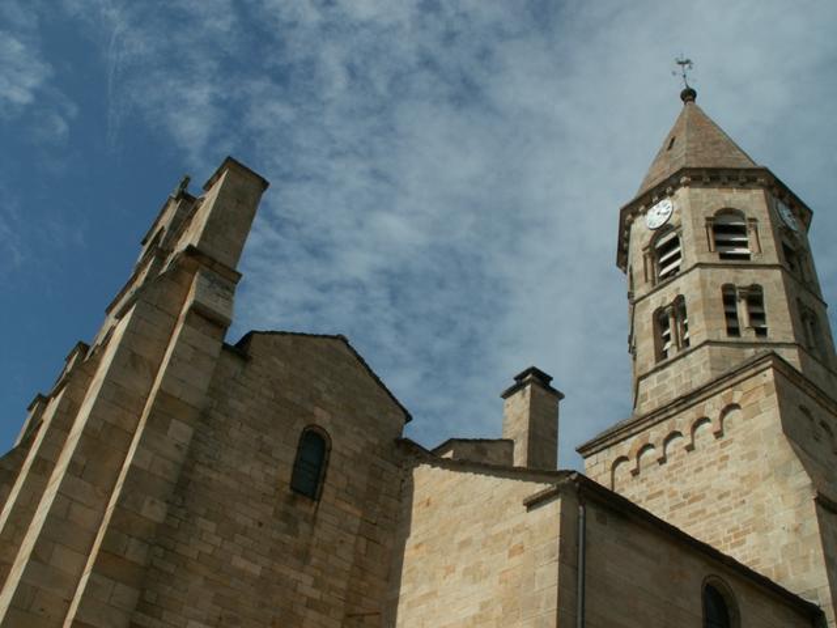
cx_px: 418
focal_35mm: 35
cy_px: 314
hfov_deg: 52.6
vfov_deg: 40.7
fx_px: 846
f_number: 8
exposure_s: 1/320
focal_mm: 5.86
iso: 50
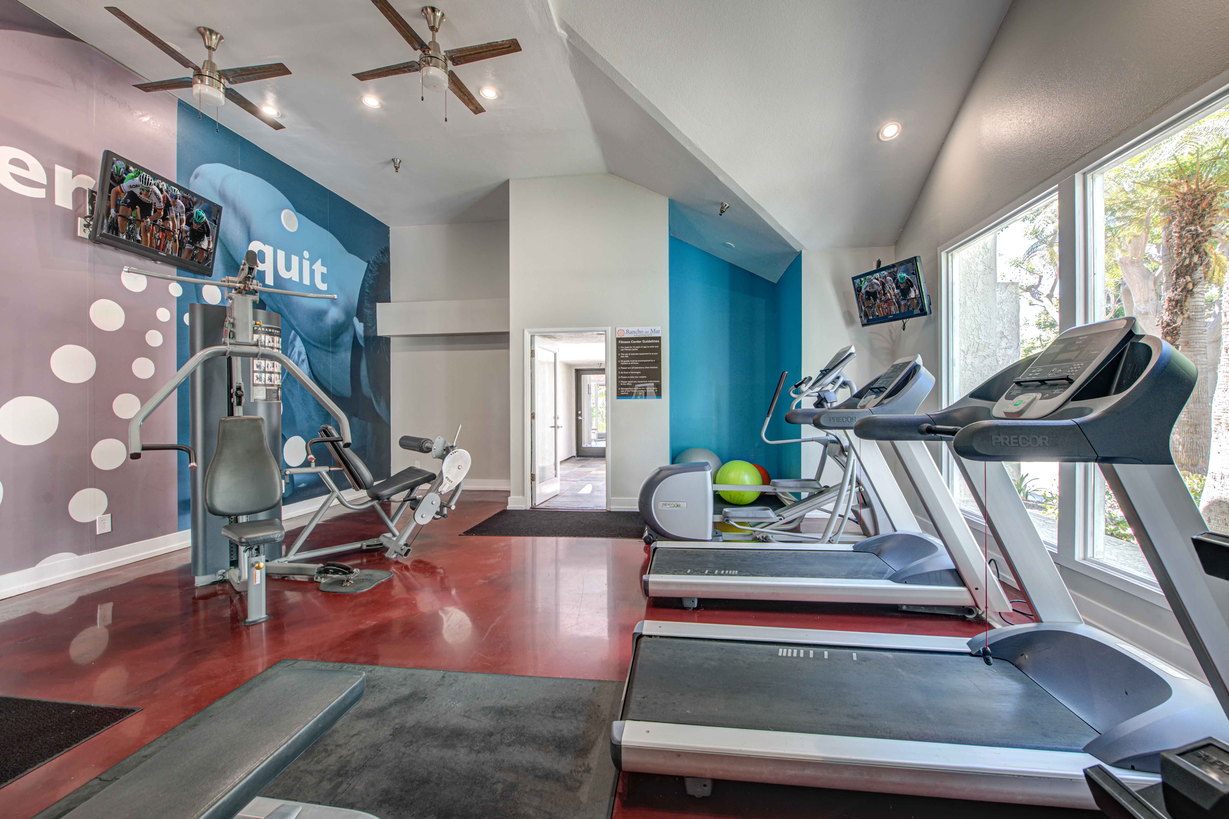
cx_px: 614
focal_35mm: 14
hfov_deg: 104.3
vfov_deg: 81.2
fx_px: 478
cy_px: 410
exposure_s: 1/15
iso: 400
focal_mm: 14
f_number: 8
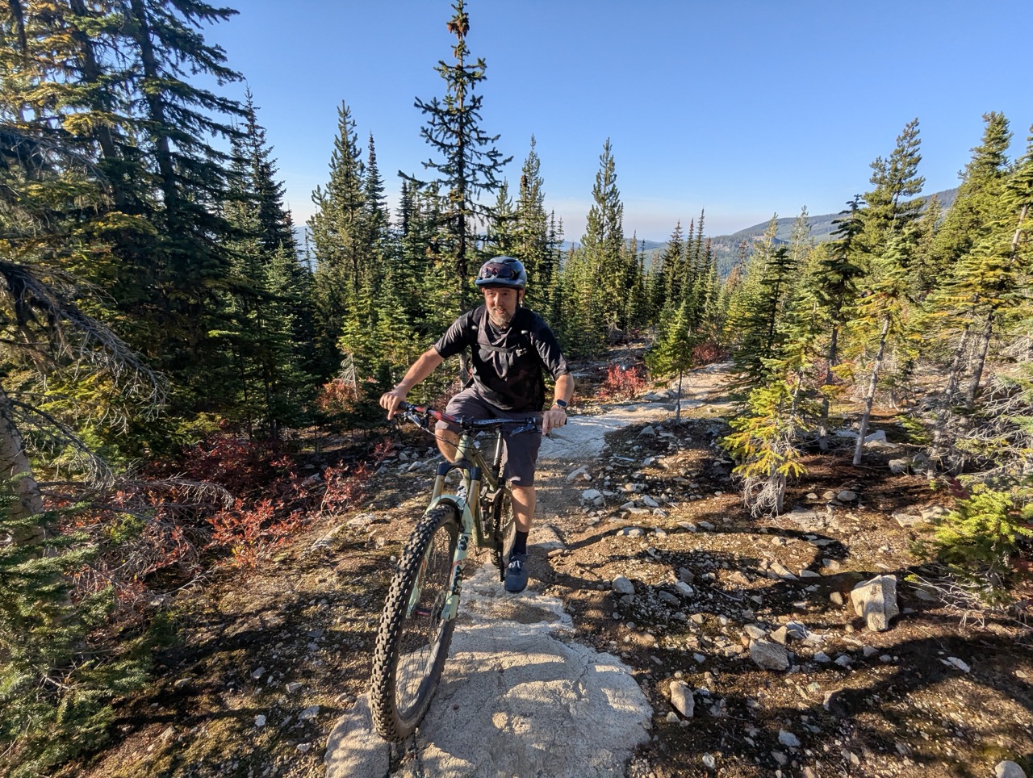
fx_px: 478
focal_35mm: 16
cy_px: 389
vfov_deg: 78.3
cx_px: 516
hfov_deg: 94.4
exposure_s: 1/964
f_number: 2.2
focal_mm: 2.35
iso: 53
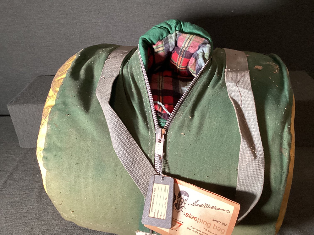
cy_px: 118
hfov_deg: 58.3
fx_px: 281
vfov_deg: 45.4
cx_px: 157
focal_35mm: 31
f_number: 2.4
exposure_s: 1/50
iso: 250
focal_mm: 3.3
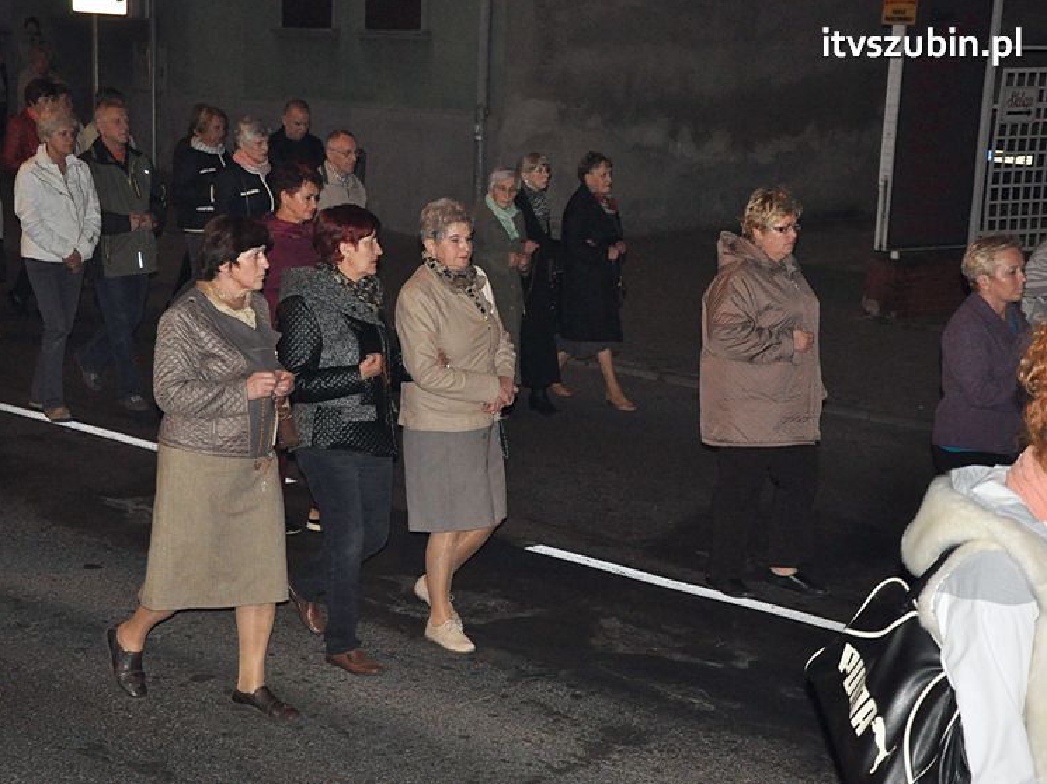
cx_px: 456
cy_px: 392
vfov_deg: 21.3
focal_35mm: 69
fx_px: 2086
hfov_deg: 28.1
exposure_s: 1/60
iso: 2000
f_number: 5
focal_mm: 42
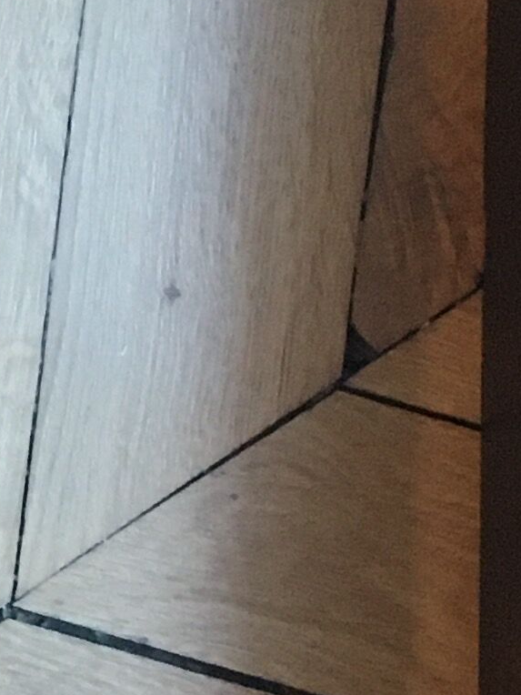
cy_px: 647
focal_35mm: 153
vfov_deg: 12.8
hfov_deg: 9.4
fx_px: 3070
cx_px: -297
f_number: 2.2
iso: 200
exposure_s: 1/25
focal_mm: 4.15
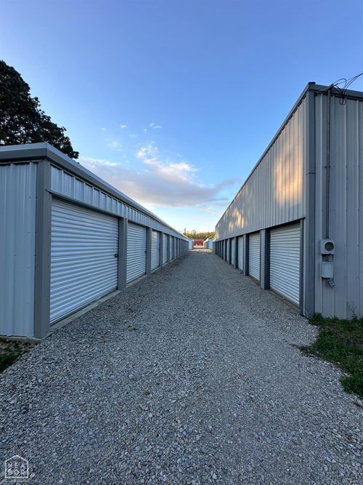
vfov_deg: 102.1
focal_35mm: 14
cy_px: 242
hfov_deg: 85.7
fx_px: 196
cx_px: 182
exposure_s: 1/415
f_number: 2.2
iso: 40
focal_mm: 2.22
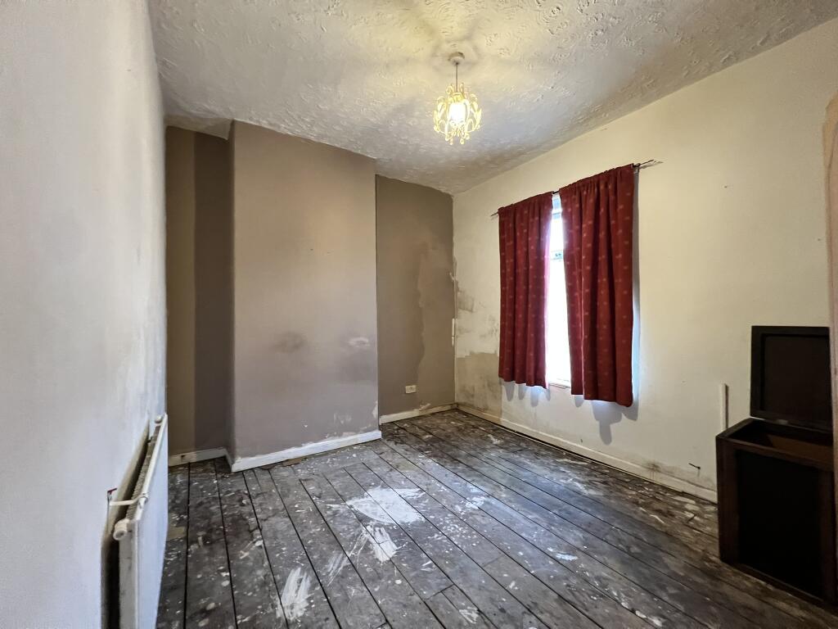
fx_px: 315
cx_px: 419
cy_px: 314
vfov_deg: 89.9
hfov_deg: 106.2
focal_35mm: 13
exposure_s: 1/50
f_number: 1.8
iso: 640
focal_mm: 1.57
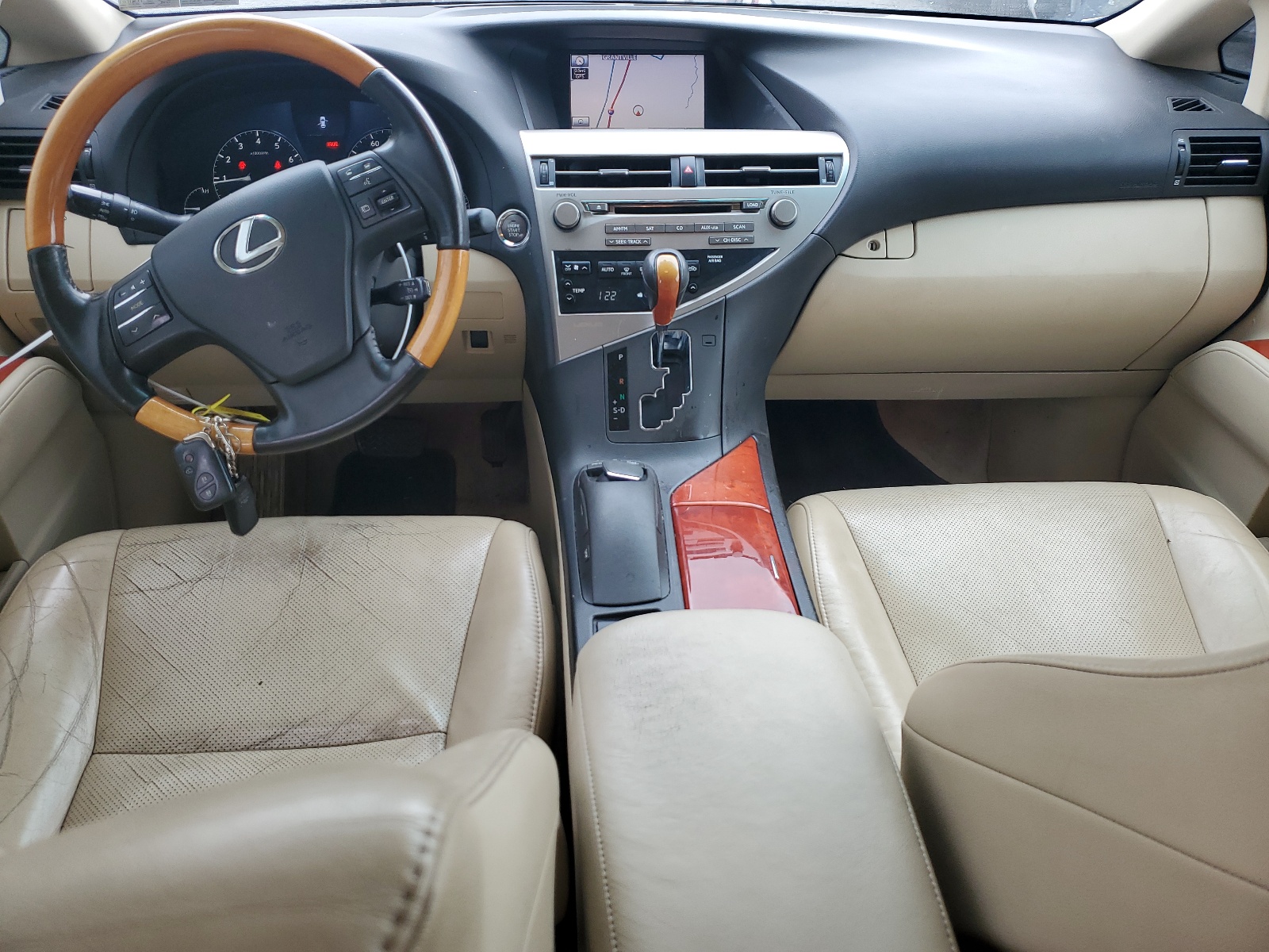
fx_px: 953
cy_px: 476
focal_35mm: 26
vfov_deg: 53.1
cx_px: 634
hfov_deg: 67.3
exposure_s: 1/120
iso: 54
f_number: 1.5
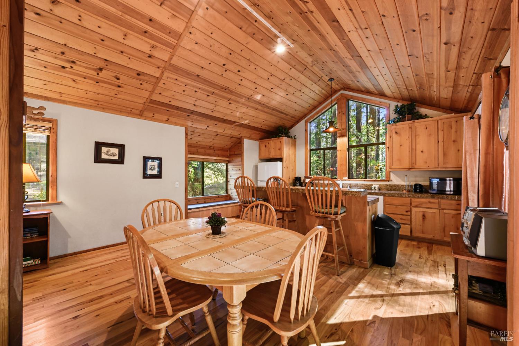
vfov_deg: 81.2
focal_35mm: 14
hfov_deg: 104.3
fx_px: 202
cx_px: 260
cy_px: 173
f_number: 11
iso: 1600
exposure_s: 1/1.67
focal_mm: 14
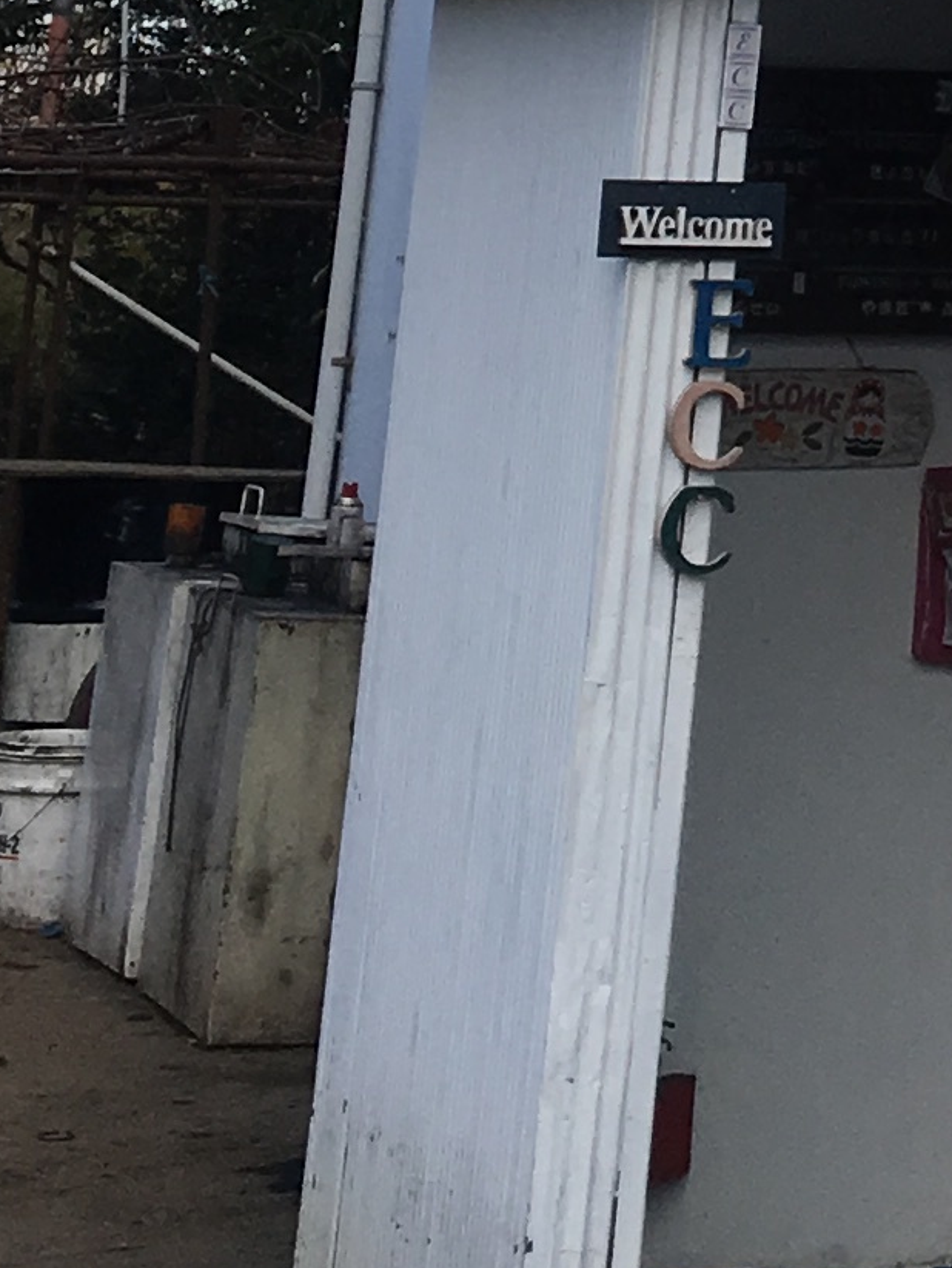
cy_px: -1154
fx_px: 5203
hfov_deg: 10.0
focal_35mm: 142
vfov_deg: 12.5
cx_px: 1579
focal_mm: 4.15
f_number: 2.2
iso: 25
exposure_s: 1/686
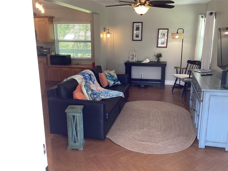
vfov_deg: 45.4
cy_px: 86
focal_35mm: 31
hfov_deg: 58.4
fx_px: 204
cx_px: 114
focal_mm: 3.3
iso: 50
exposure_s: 1/50
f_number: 2.4
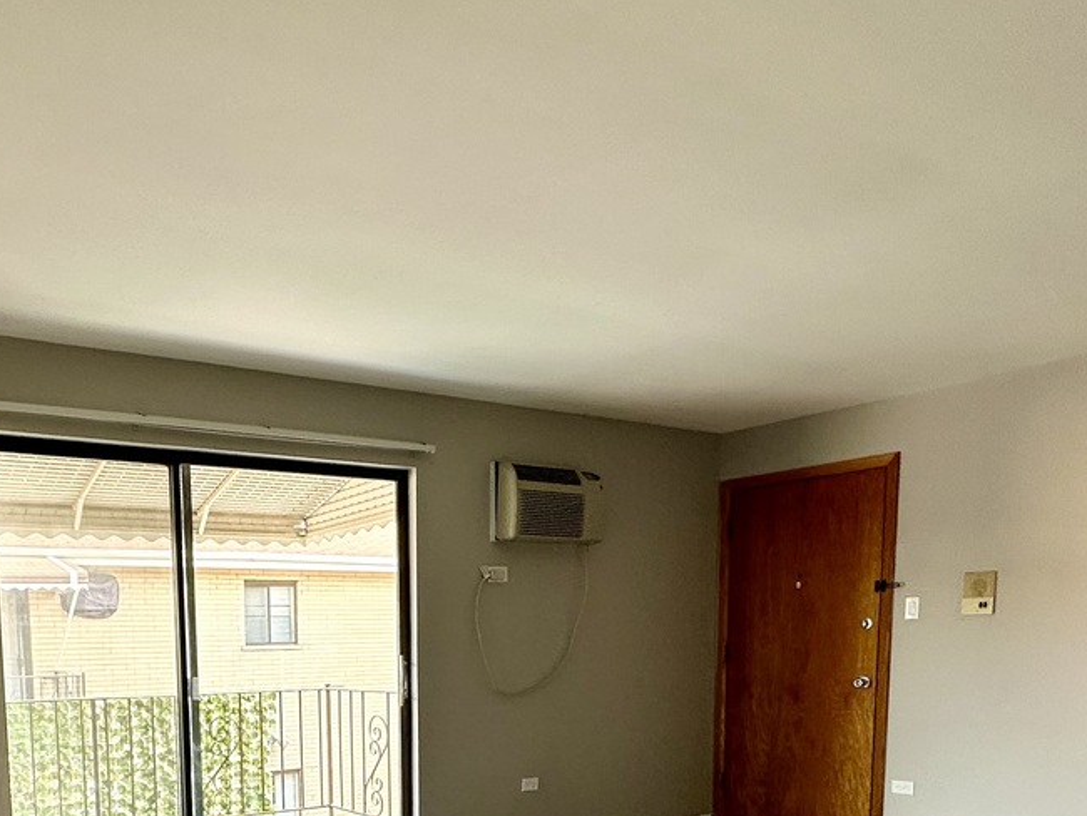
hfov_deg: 56.5
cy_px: 754
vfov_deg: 41.4
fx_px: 974
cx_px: 324
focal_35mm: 31
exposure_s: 1/120
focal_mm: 2.22
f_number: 2.2
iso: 64
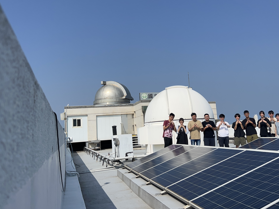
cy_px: 83
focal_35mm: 34
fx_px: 274
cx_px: 151
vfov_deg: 41.6
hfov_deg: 53.9
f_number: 1.5
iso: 50
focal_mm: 5.7
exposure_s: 1/8000
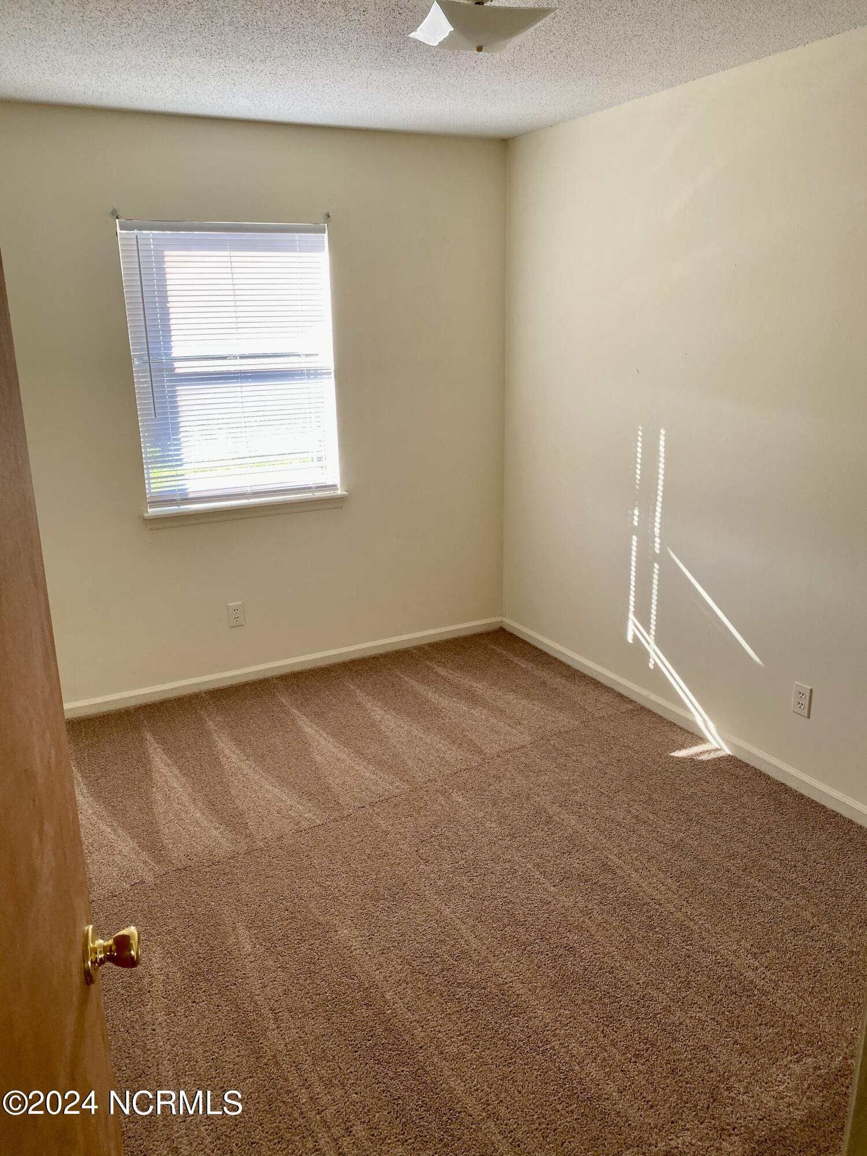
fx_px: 868
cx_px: 434
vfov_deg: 67.3
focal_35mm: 26
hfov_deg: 53.1
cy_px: 578
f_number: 1.8
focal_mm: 4.25
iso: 80
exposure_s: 1/121
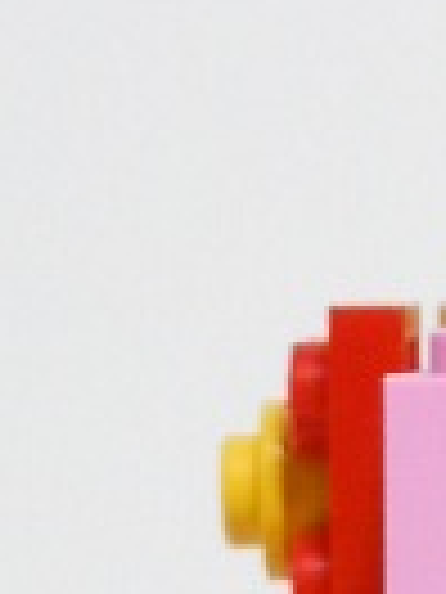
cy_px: 682
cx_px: 752
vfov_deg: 7.3
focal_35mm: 269
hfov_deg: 5.5
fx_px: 4621
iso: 400
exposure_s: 1/6
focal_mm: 8.1
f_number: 4.6
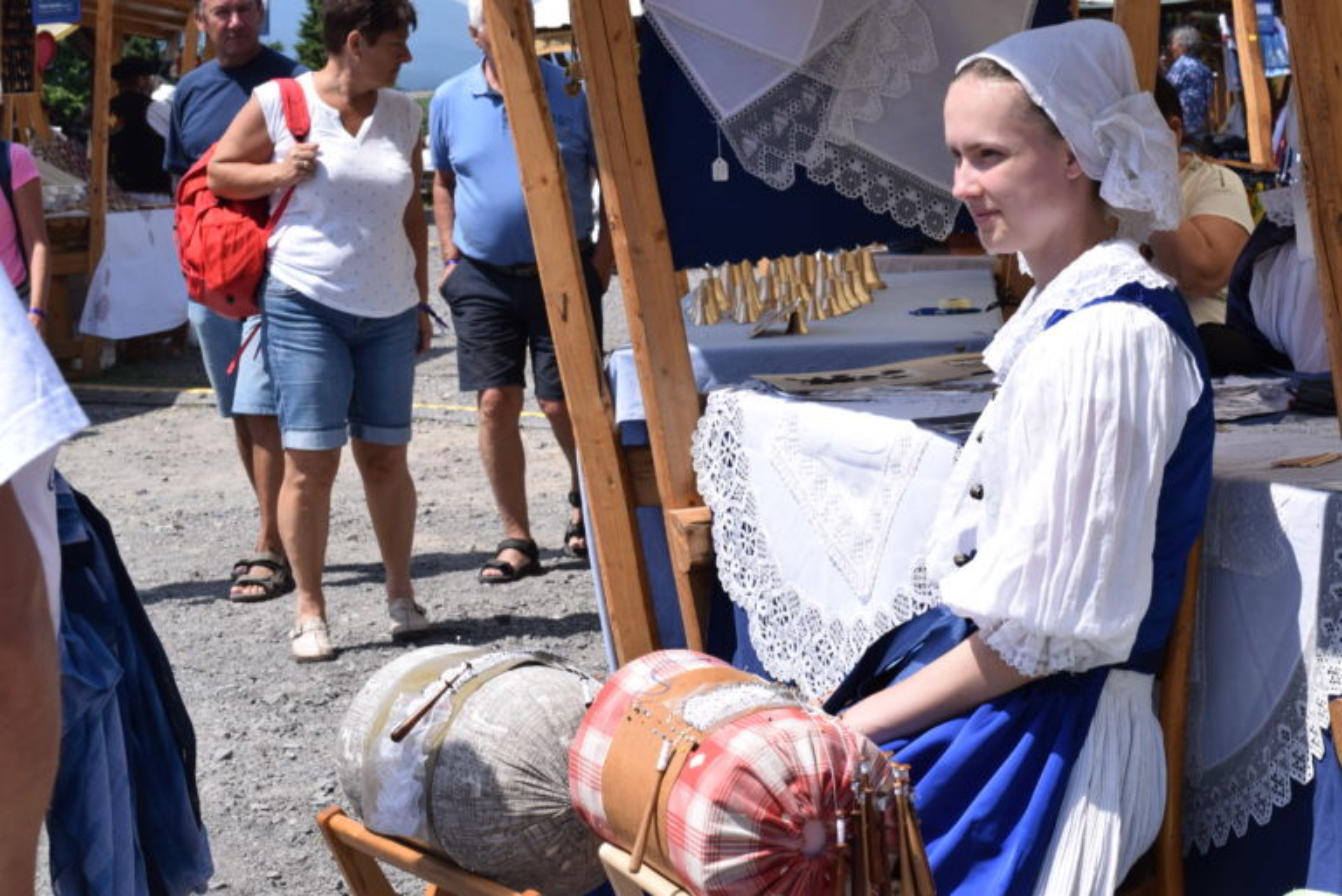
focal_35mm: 75
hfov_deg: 27.0
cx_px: 671
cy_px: 448
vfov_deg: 18.2
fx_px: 2797
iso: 100
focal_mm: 50
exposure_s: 1/100
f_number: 14
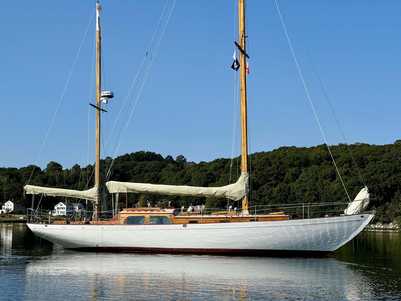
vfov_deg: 19.1
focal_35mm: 77
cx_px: 200
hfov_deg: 25.3
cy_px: 150
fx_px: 892
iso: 25
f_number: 2.8
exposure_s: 1/1167
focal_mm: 9
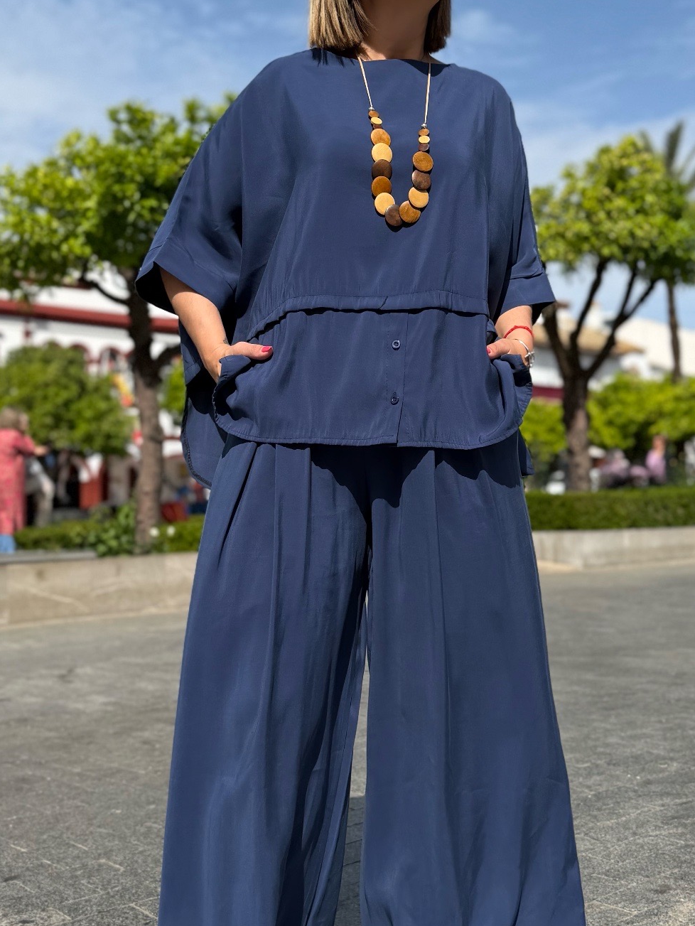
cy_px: 421
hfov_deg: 32.2
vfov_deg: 42.0
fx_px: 1204
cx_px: 386
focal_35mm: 45
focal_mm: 6.76
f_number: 1.78
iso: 80
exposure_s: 1/4975
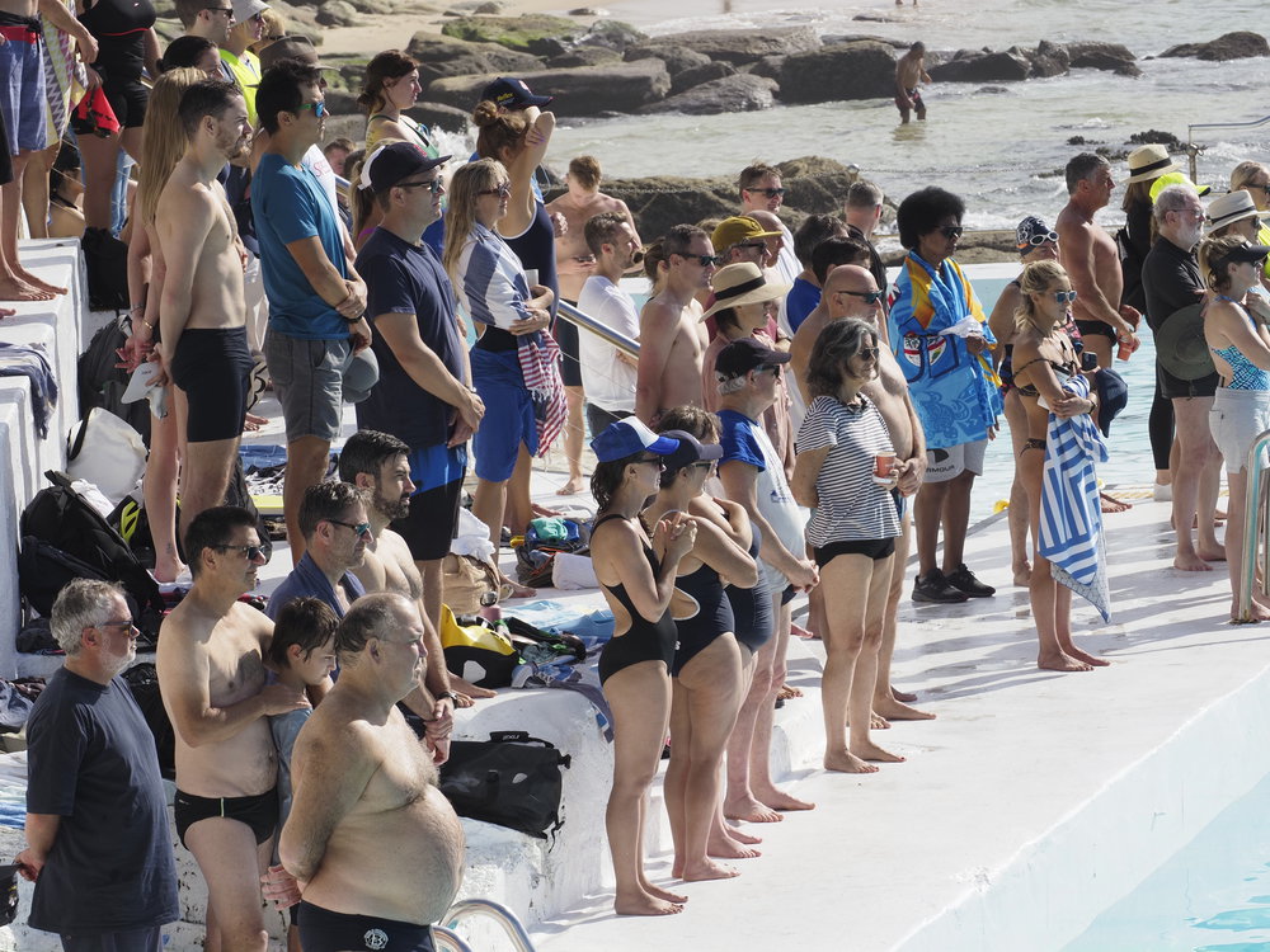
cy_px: 476
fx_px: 8071
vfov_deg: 6.8
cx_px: 635
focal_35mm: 220
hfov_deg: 9.0
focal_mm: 110
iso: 200
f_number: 10
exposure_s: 1/320
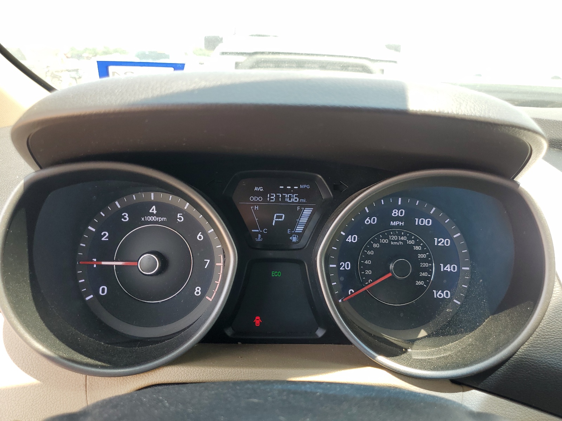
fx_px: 422
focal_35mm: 26
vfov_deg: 53.1
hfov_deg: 67.3
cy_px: 210
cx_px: 281
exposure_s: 1/323
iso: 50
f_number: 1.5
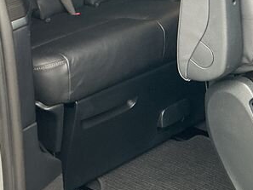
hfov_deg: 18.9
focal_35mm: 100
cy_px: 32
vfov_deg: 14.7
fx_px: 731
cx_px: 272
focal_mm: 3
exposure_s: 1/60
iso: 100
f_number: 1.8
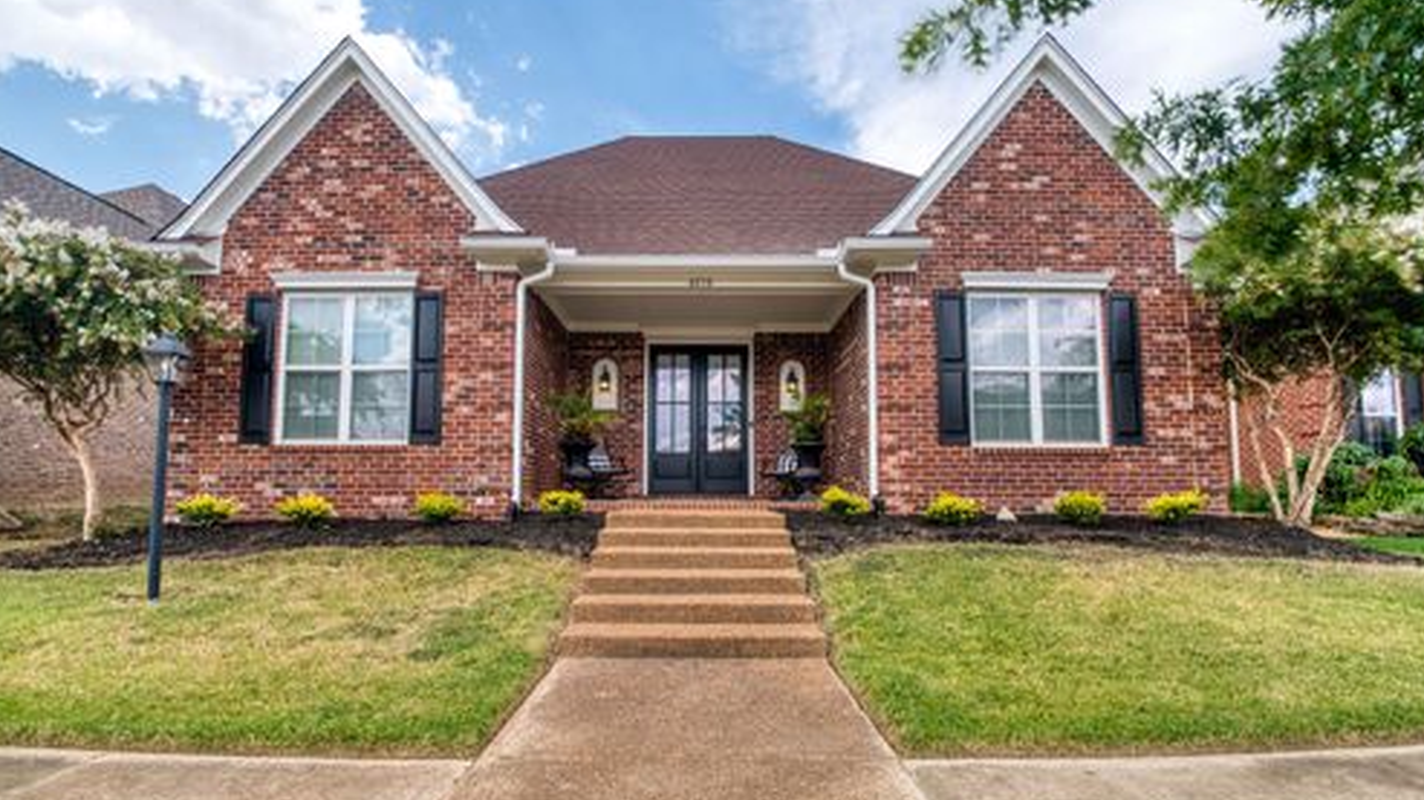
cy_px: 440
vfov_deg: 63.7
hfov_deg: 95.9
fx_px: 642
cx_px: 713
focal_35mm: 17
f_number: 11
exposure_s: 1/50
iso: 200
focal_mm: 16
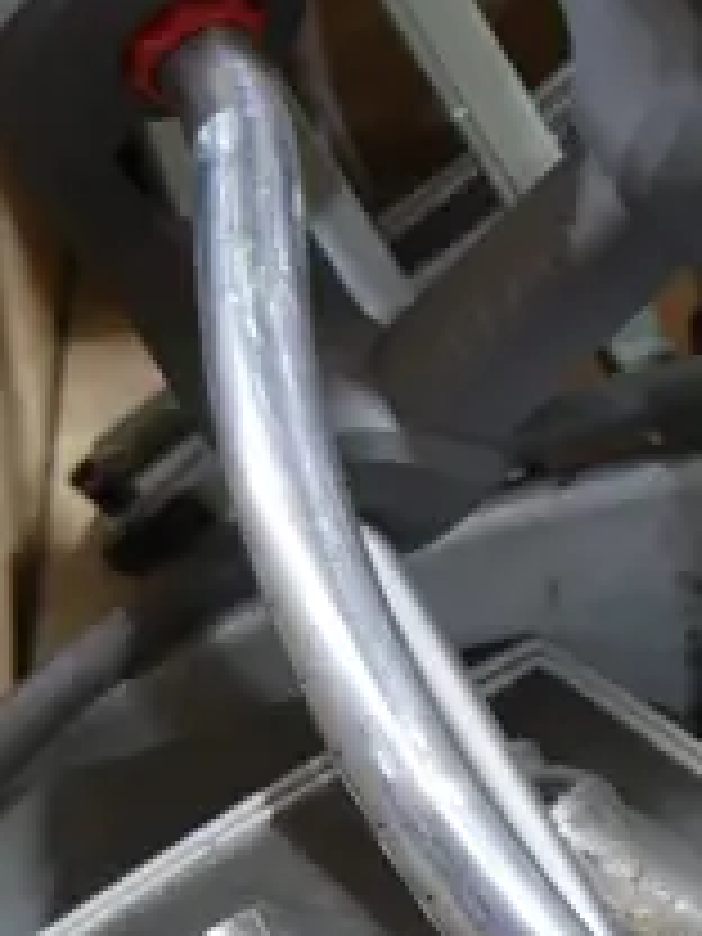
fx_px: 3731
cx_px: 1010
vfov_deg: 14.3
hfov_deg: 10.4
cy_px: 662
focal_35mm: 138
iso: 640
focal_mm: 14
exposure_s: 1/60
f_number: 3.5
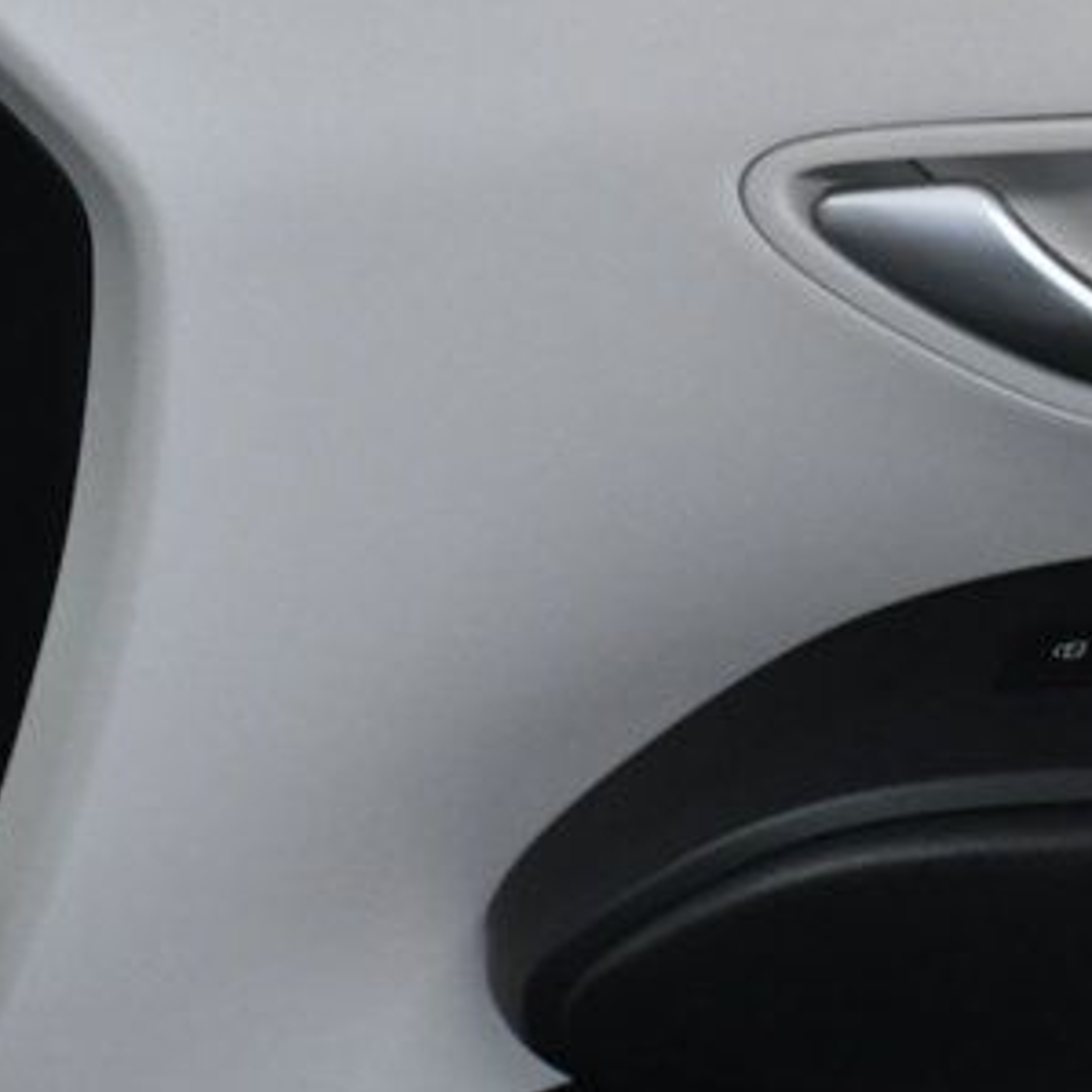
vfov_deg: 9.6
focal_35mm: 183
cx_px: 1768
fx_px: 6531
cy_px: 533
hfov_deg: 9.2
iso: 2500
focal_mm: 42
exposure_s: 1/200
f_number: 7.1
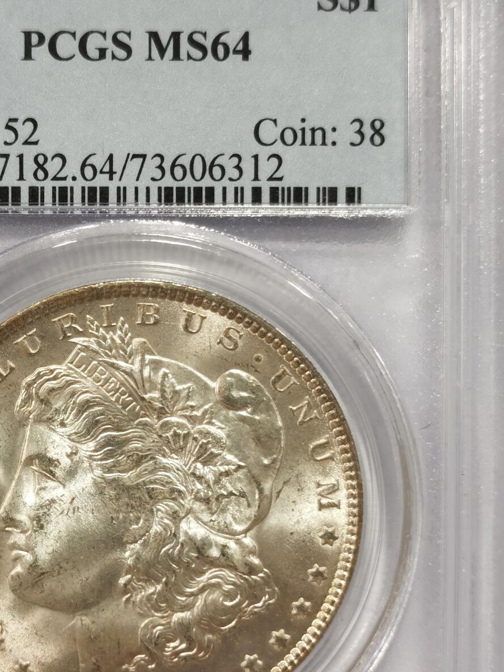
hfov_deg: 17.9
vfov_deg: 23.8
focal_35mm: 82
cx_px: 133
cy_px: 366
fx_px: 1592
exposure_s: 1/100
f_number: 16
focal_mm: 5.56
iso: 125
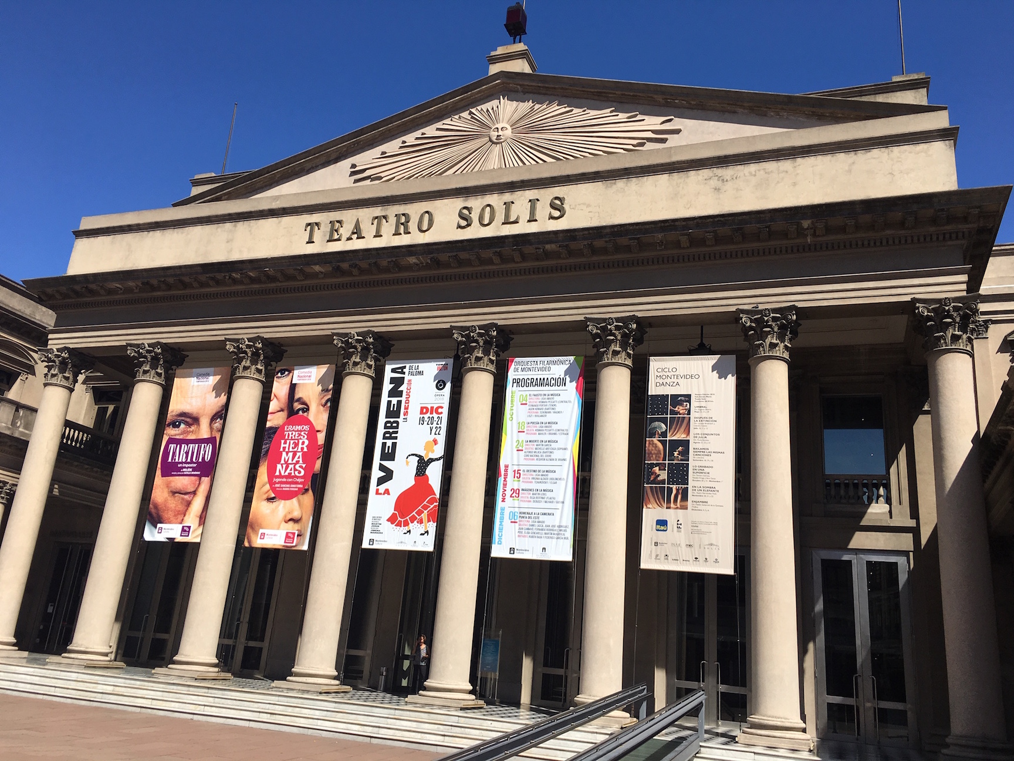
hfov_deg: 61.7
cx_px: 507
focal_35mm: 29
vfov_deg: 48.2
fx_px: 849
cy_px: 380
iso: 25
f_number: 2.2
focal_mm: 4.15
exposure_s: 1/2024
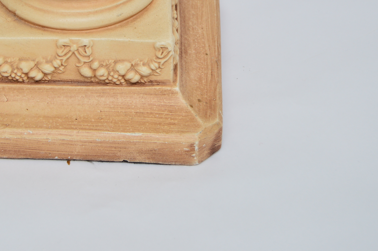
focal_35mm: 129
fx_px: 1353
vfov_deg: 10.6
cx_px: 93
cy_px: 46
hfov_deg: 15.8
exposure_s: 1/100
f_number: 5.3
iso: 100
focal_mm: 48
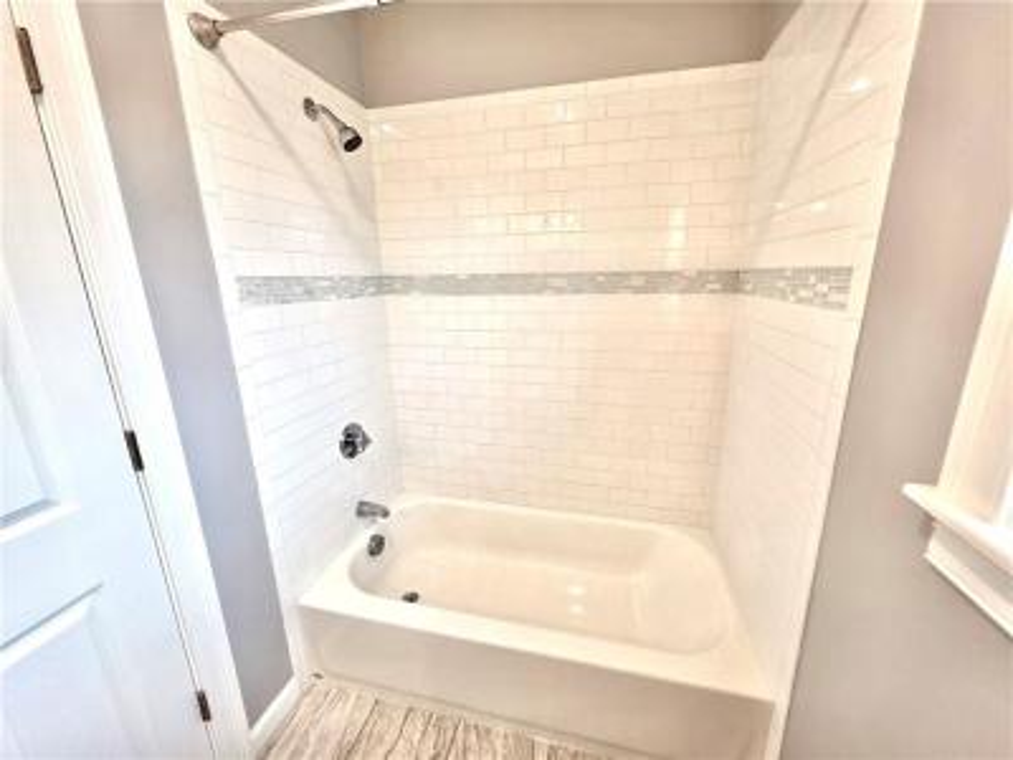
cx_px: 506
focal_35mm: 13
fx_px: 380
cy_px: 380
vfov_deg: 89.9
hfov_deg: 106.2
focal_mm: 2.2
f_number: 1.9
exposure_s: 1/120
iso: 125
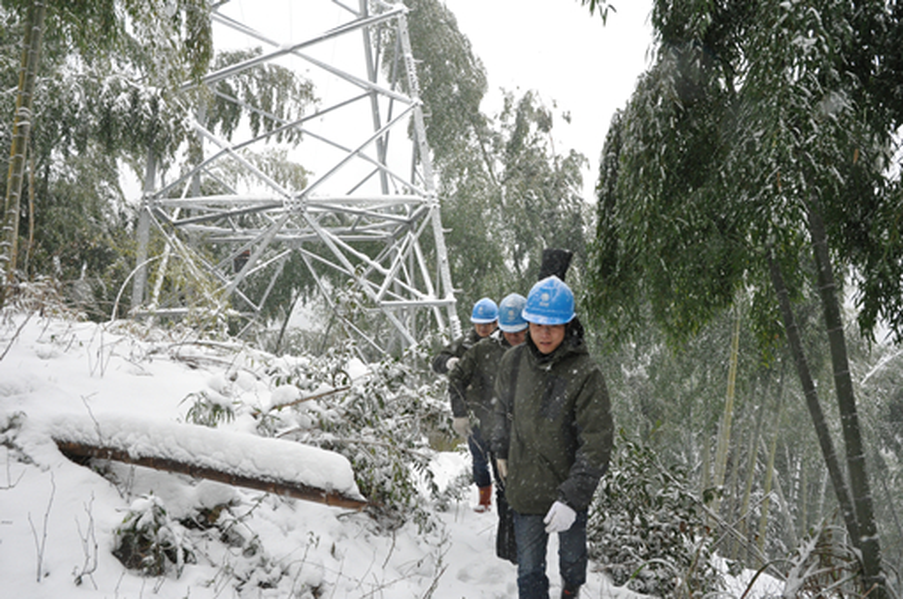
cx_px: 452
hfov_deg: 73.8
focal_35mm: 24
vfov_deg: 52.9
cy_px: 300
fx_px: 601
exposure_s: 1/250
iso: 1000
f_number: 8
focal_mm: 16
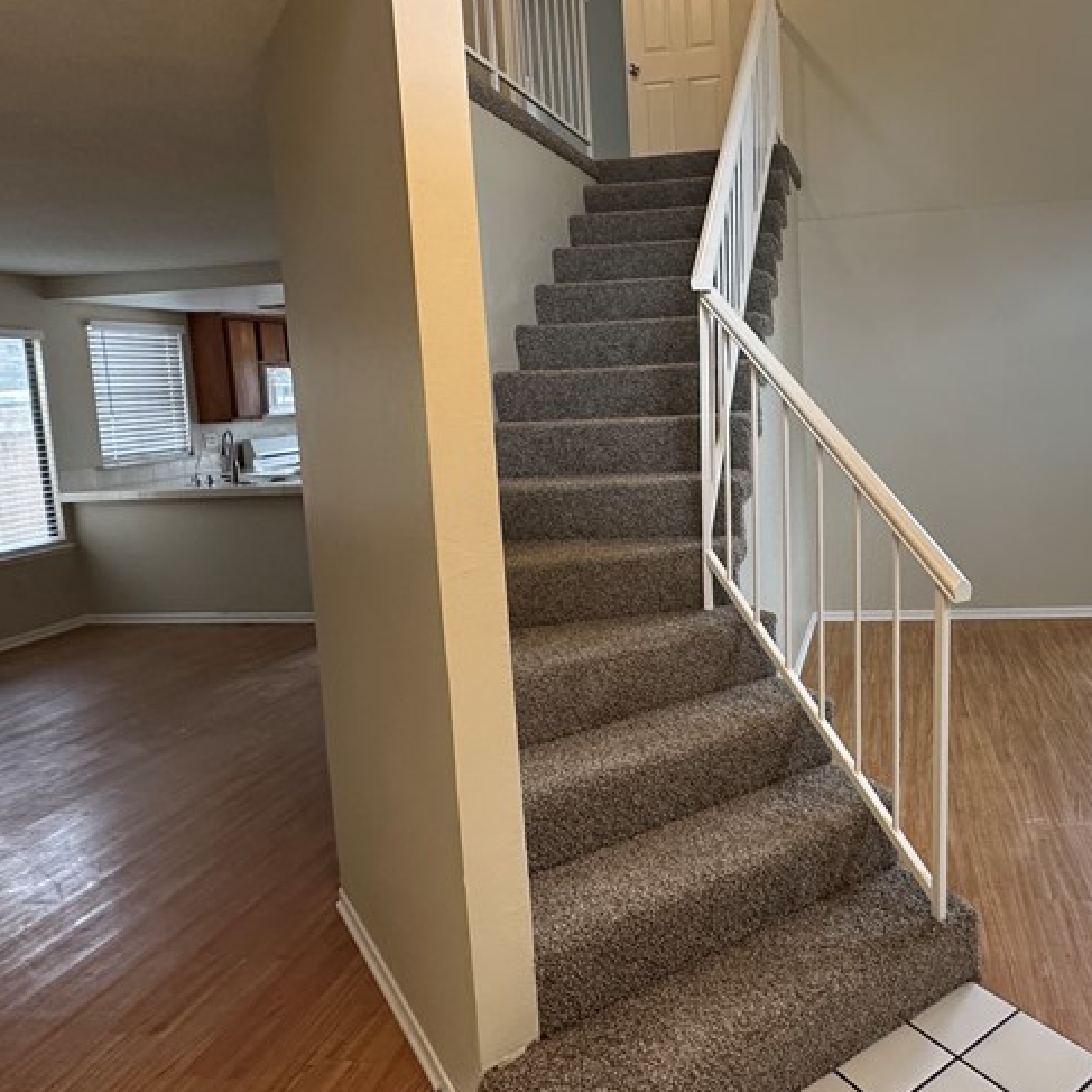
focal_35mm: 26
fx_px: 928
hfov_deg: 59.2
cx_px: 751
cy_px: 469
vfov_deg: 60.7
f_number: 2.2
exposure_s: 1/120
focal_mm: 2.22
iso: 250
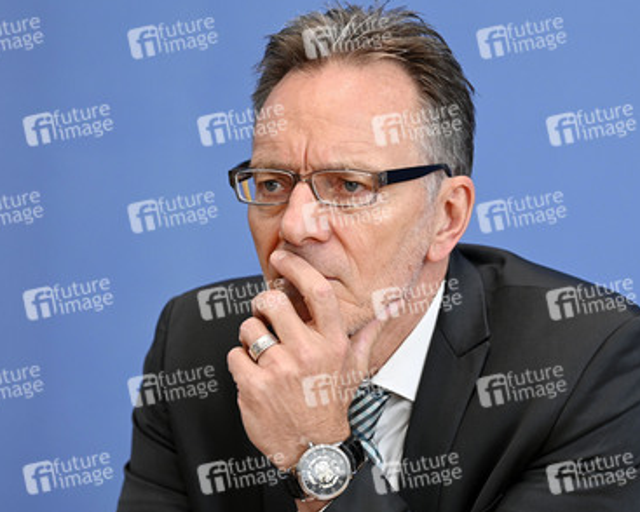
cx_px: 371
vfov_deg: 9.3
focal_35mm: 167
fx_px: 3165
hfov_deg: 11.5
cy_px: 256
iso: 3200
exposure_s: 1/640
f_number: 5.6
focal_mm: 145
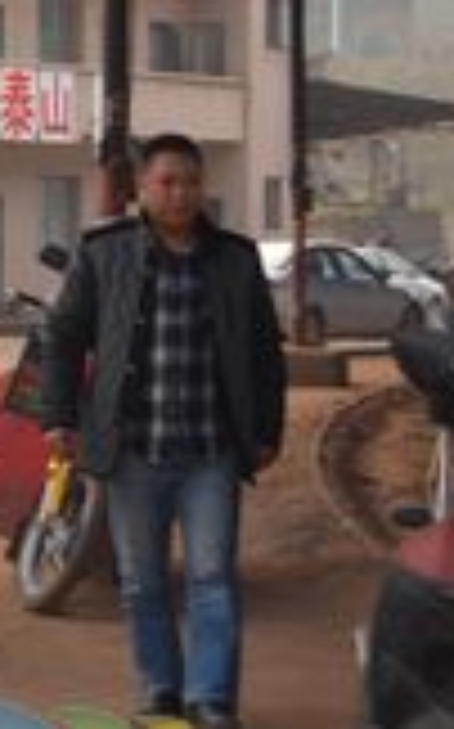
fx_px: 2796
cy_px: 169
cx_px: -562
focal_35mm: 141
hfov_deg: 8.6
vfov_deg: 14.8
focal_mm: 30
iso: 100
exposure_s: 1/200
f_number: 5
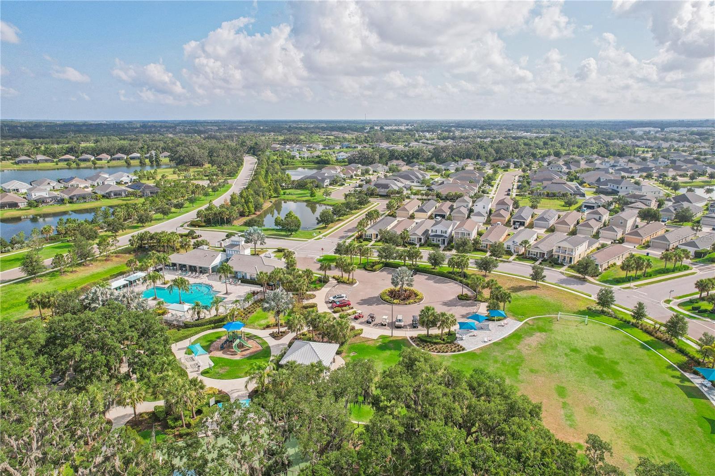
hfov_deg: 78.6
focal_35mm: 22
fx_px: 437
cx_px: 358
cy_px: 238
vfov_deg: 57.2
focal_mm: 8.4
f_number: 2.8
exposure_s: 1/3000
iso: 150
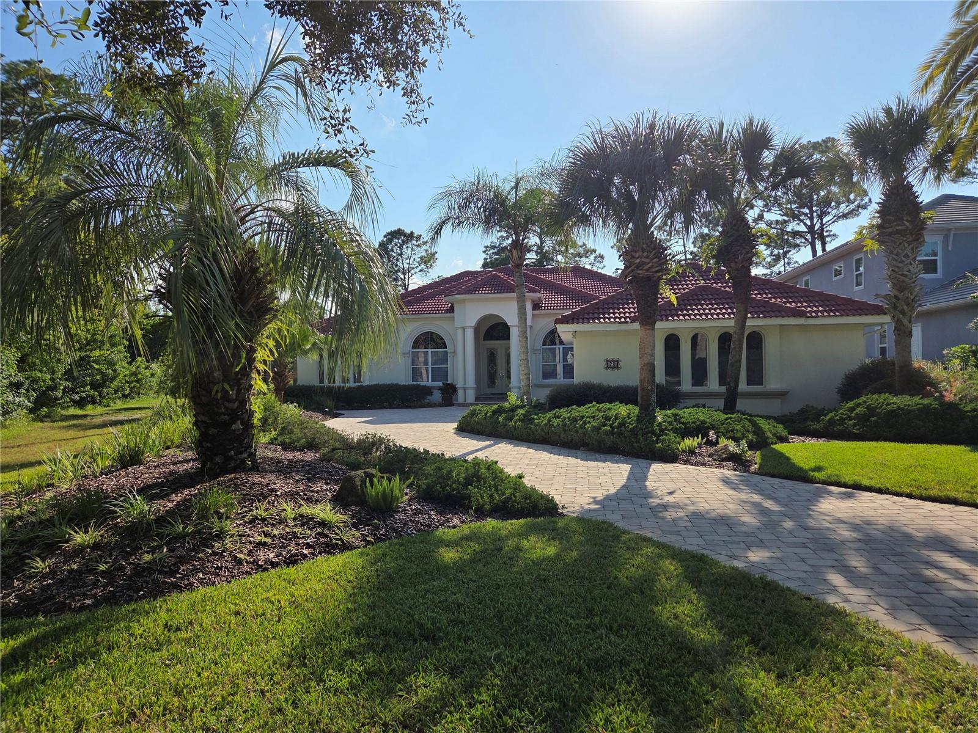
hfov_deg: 73.9
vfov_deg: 58.9
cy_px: 366
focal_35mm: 23
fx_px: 650
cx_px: 489
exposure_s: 1/7891
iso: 80
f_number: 1.8
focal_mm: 5.4
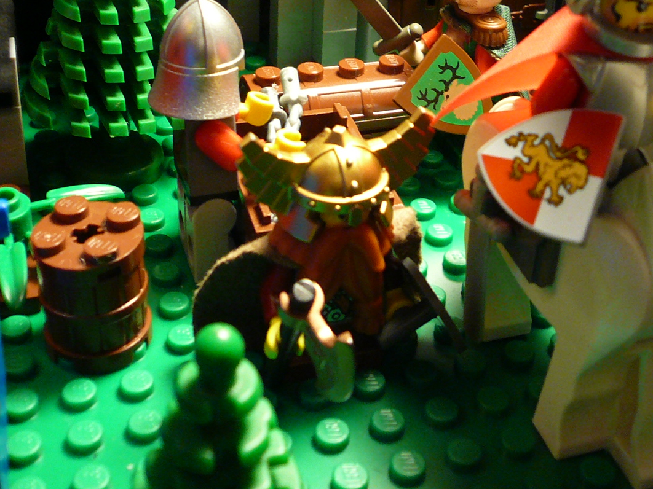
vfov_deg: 26.1
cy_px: 49
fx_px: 1018
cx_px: 365
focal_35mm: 54
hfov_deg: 35.5
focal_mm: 4.6
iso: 160
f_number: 2.8
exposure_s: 1/15
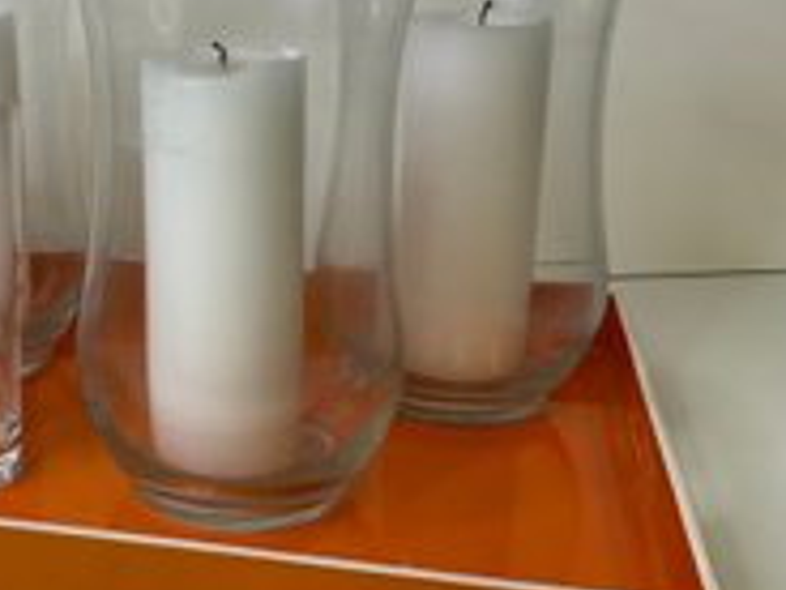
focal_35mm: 54
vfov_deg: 27.0
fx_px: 1226
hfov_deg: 34.5
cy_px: 267
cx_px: 164
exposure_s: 1/120
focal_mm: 3
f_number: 1.8
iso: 20
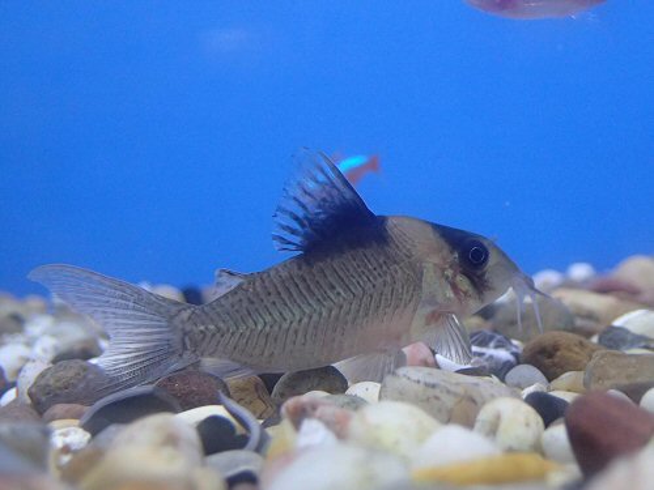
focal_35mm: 57
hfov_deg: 33.8
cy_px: 245
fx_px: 1077
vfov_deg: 25.7
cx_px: 327
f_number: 3.5
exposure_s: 1/40
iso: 800
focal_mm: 10.29
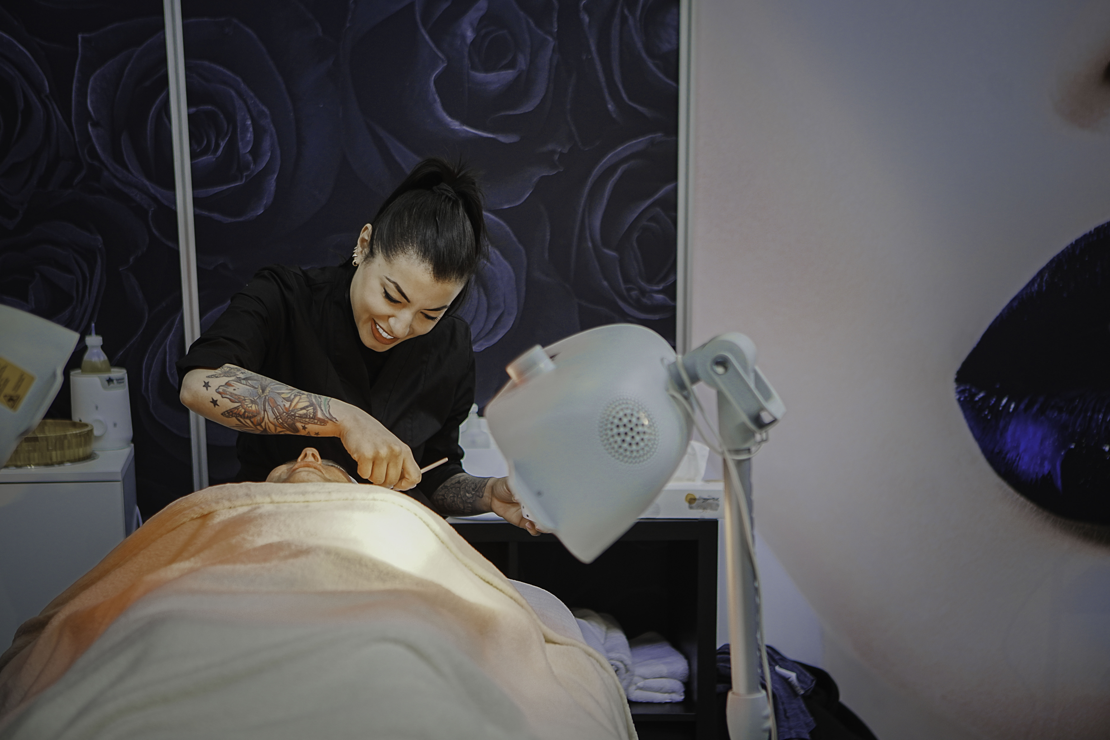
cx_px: 555
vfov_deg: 22.6
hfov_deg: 33.4
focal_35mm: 60
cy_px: 370
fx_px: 1850
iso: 160
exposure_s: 1/125
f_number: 2.8
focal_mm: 60
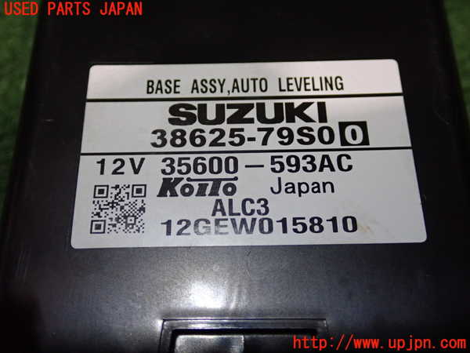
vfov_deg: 35.1
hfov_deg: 45.8
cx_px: 235
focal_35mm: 41
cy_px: 176
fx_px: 557
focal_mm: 7.31
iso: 640
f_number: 2.8
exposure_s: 1/40
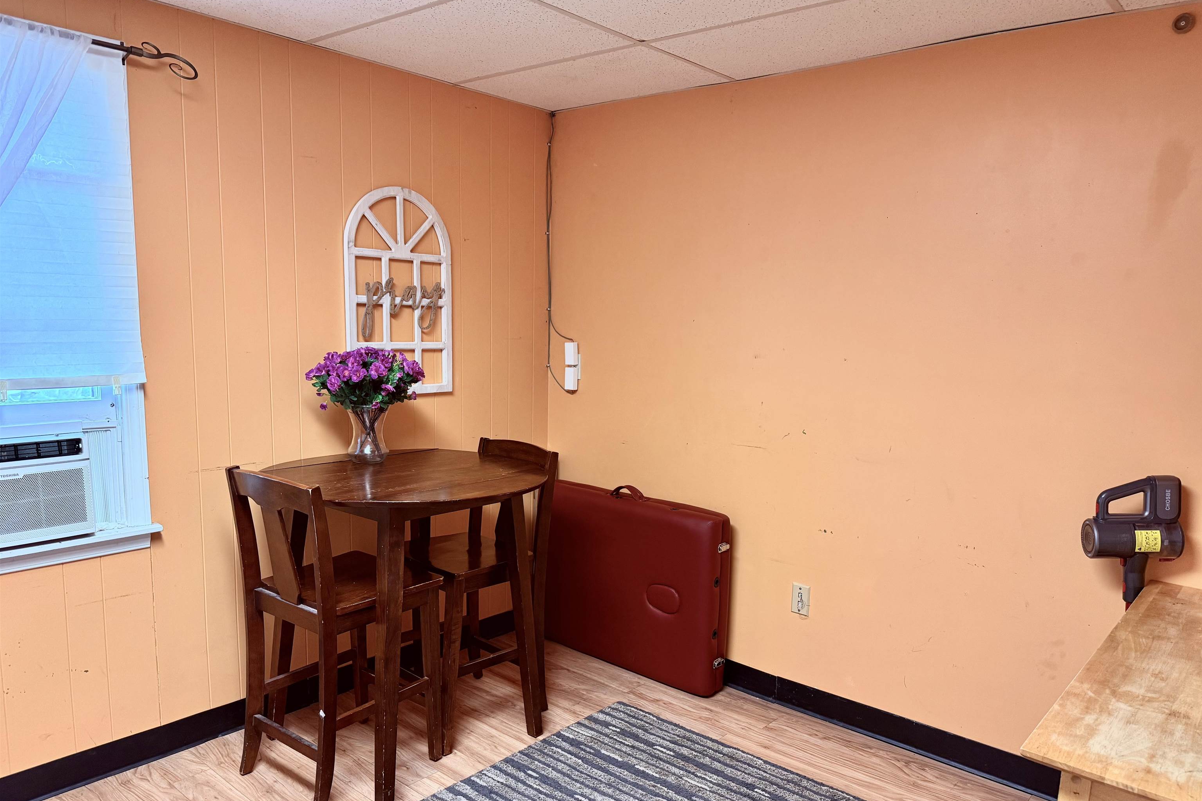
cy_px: 442
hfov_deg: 71.5
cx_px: 602
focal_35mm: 25
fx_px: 835
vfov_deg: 51.2
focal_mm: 6.76
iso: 200
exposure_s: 1/60
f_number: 1.78
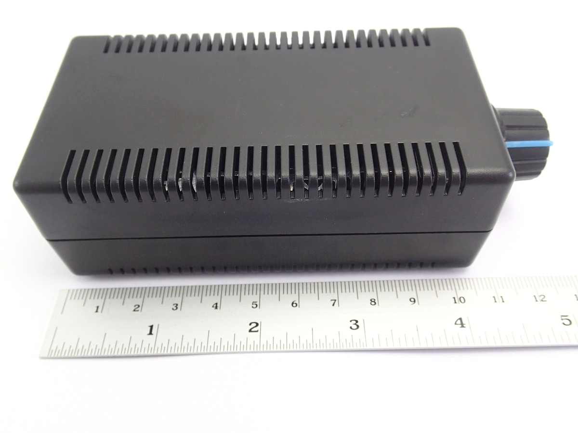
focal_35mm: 30
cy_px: 216
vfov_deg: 46.8
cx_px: 289
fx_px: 501
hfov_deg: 60.0
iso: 320
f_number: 3.2
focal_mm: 5.5
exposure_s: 1/30
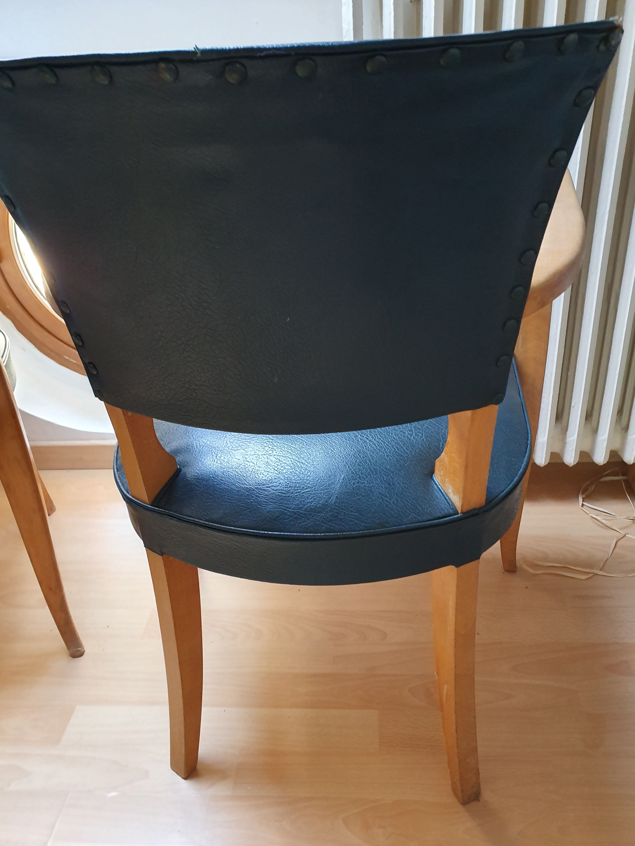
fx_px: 636
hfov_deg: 53.1
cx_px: 318
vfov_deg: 67.3
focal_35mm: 26
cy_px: 423
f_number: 2.4
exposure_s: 1/40
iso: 400
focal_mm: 4.32
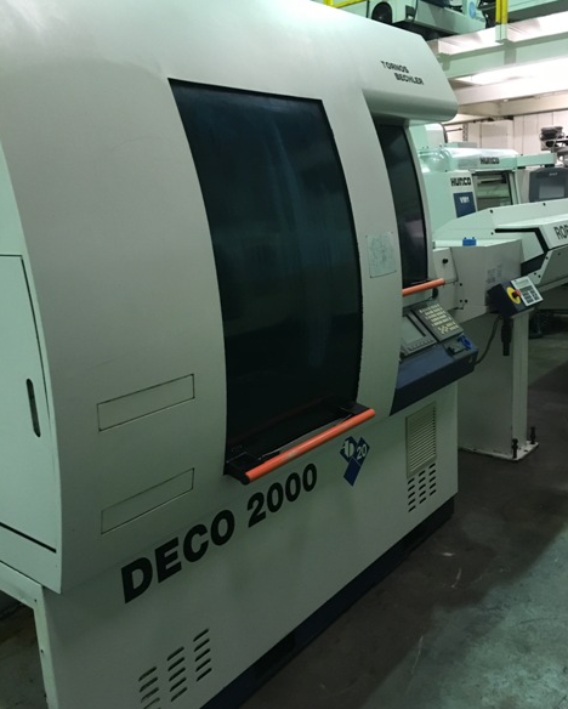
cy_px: 338
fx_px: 651
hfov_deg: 47.2
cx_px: 288
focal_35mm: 31
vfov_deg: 57.1
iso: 200
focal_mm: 4.15
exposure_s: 1/25
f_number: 2.2
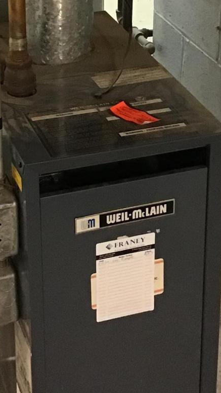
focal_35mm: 87
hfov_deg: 13.9
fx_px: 906
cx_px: 84
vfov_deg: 23.8
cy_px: 43
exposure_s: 1/20
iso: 200
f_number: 2.4
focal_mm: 3.3
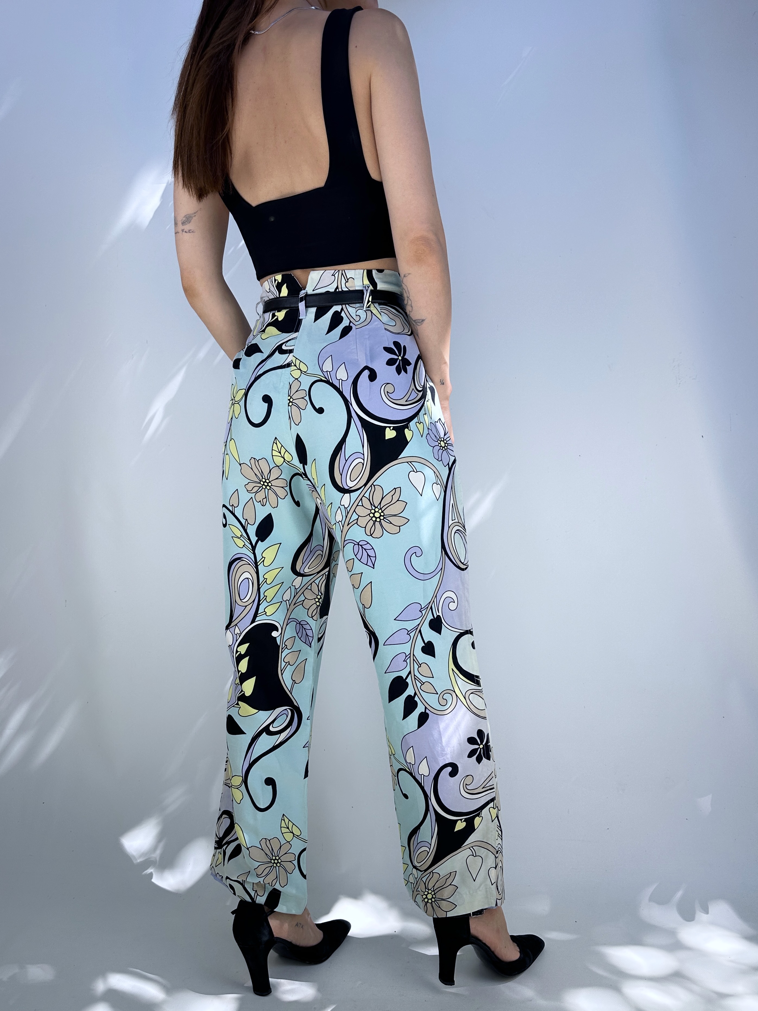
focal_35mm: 24
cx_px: 379
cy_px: 506
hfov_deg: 56.8
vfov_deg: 71.6
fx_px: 701
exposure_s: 1/694
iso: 80
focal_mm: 6.86
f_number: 1.78
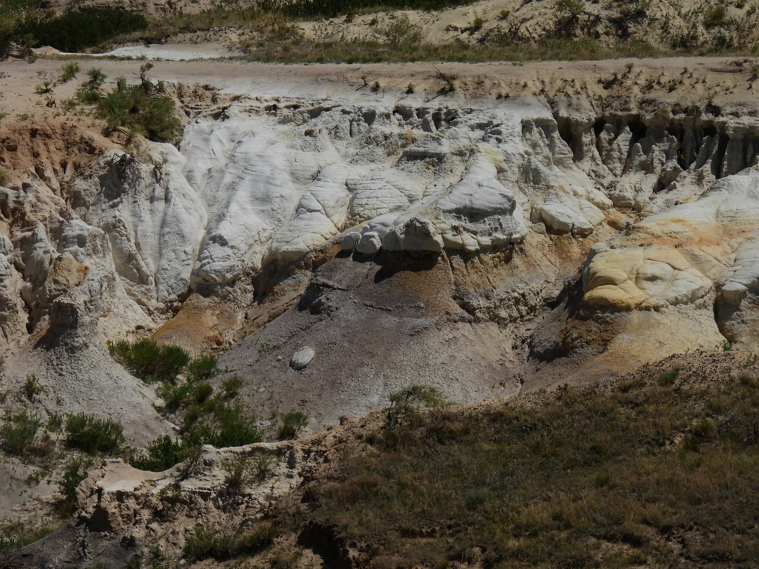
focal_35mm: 380
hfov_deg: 5.2
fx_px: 8332
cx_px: 380
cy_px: 284
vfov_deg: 3.9
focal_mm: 67.8
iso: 100
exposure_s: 1/1600
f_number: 6.3
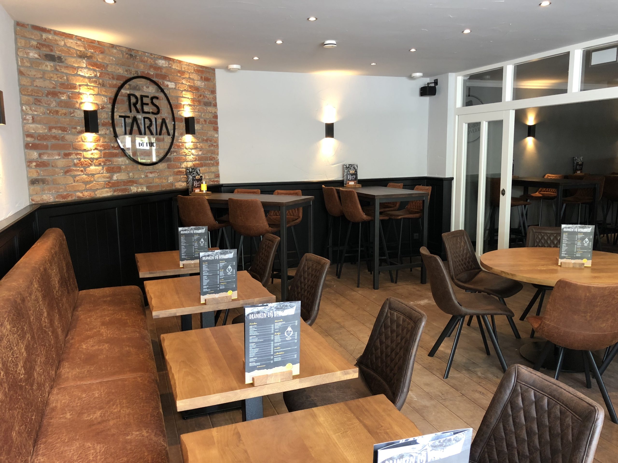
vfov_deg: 49.7
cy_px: 232
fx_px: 500
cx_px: 309
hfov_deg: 63.4
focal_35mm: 28
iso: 50
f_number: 1.8
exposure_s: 1/17
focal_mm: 4
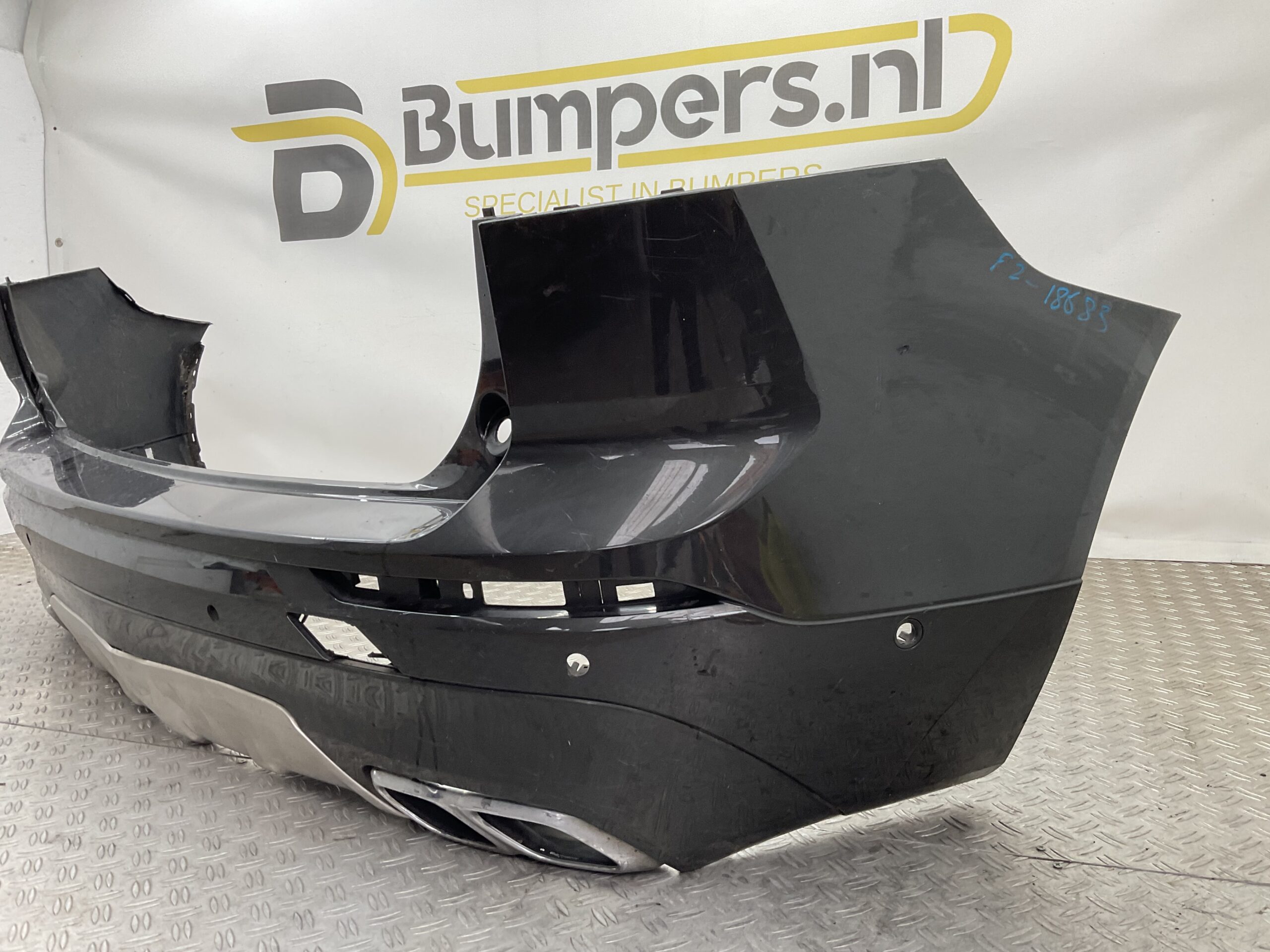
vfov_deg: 48.2
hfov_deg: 61.7
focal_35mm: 29
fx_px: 1064
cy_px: 476
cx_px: 635
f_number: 1.8
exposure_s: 1/120
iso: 40
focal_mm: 3
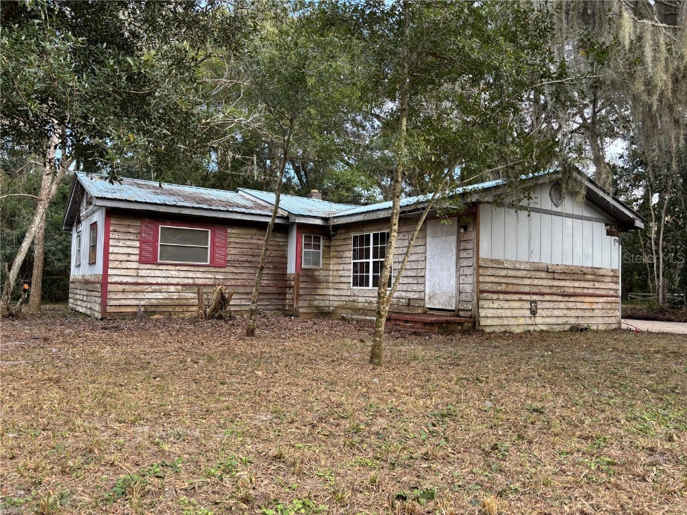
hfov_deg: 67.3
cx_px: 344
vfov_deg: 53.1
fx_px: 516
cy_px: 258
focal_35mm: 26
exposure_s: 1/197
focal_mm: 5.96
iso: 40
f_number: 1.6
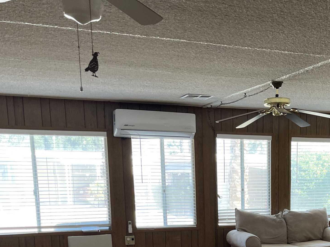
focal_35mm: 53
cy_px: 260
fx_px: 505
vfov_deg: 25.8
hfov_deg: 35.1
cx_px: 261
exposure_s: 1/120
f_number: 1.6
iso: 80
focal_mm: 5.1
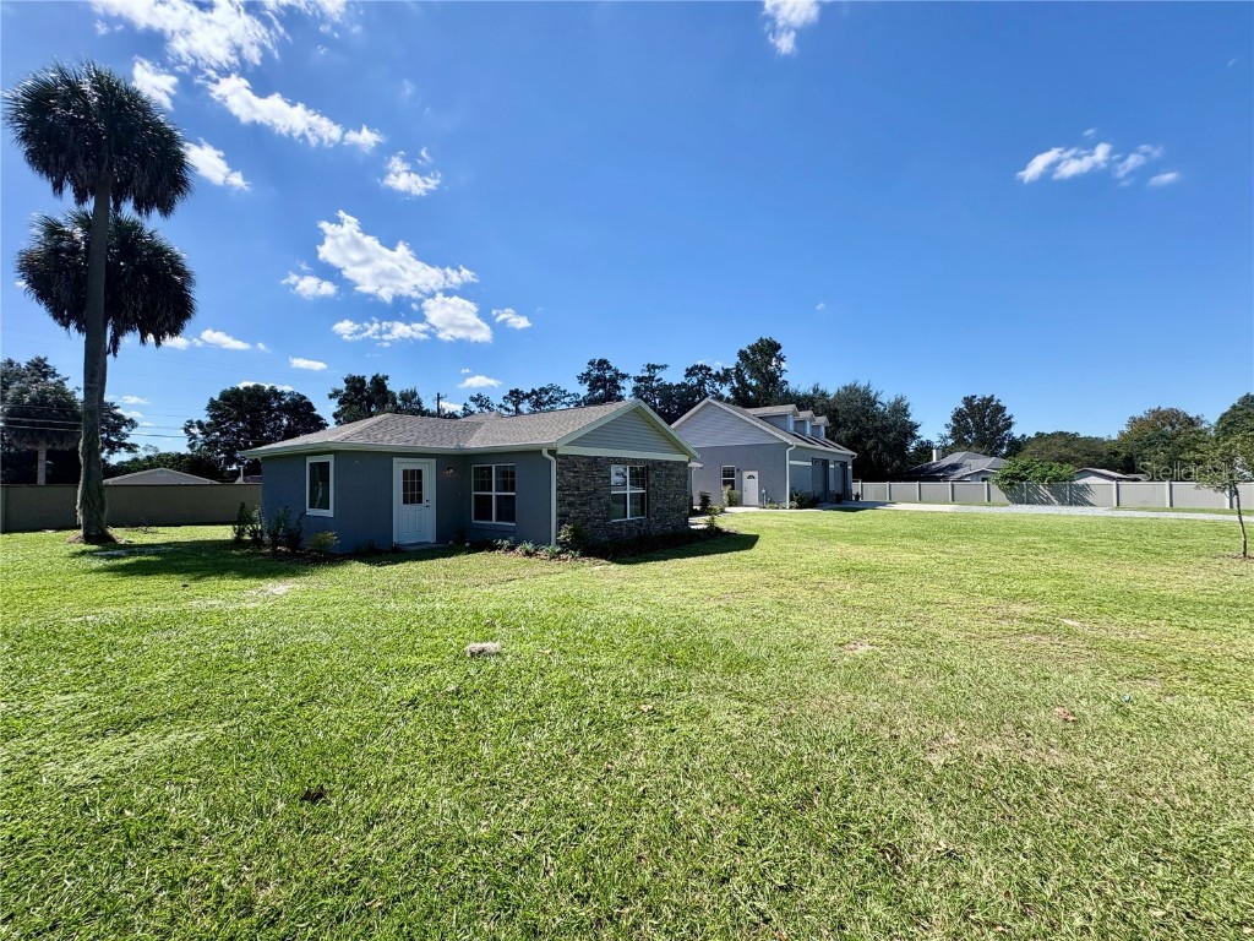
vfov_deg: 85.7
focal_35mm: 14
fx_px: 507
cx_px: 627
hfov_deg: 102.1
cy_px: 470
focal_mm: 2.22
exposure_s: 1/1748
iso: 50
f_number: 2.2
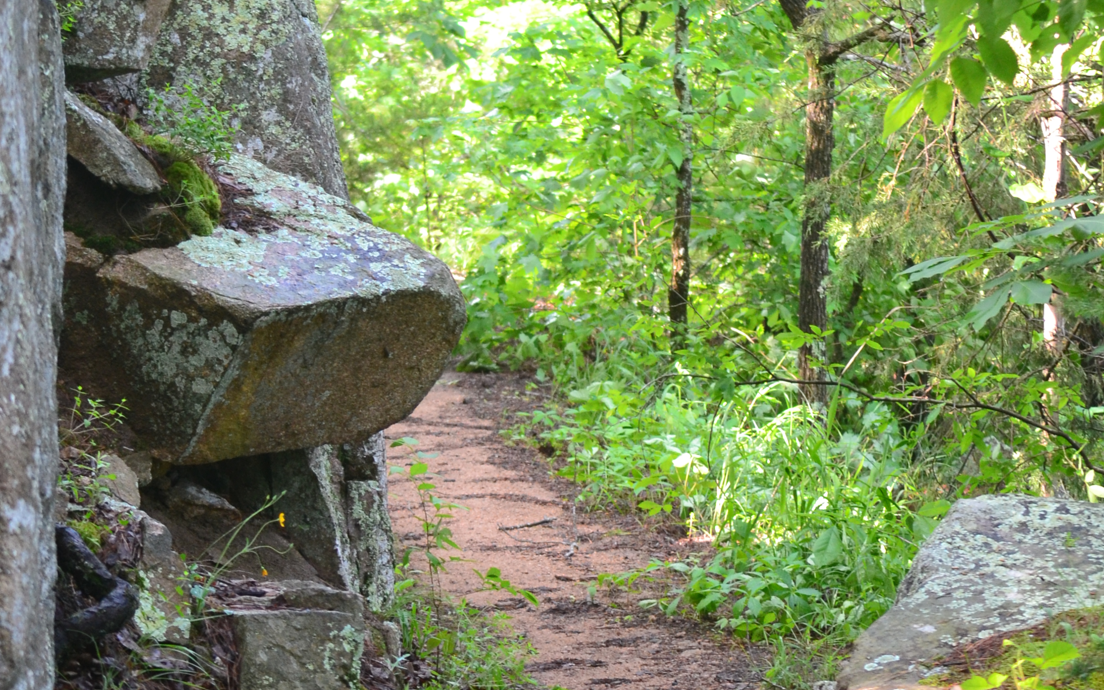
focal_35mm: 186
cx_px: 514
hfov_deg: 11.3
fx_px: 5595
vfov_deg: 7.1
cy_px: 310
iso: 800
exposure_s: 1/125
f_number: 5
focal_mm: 65
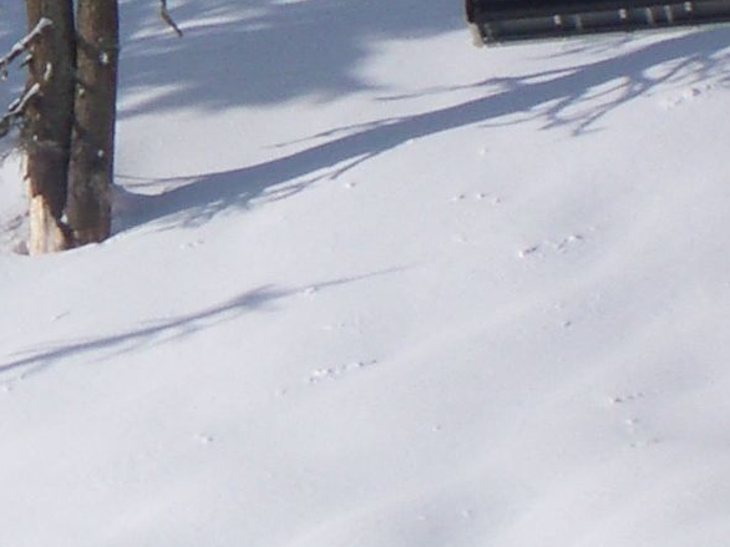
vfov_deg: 3.2
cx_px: -461
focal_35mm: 459
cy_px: -616
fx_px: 9676
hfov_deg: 4.3
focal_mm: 17.4
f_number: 7.7
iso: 80
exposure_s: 1/320
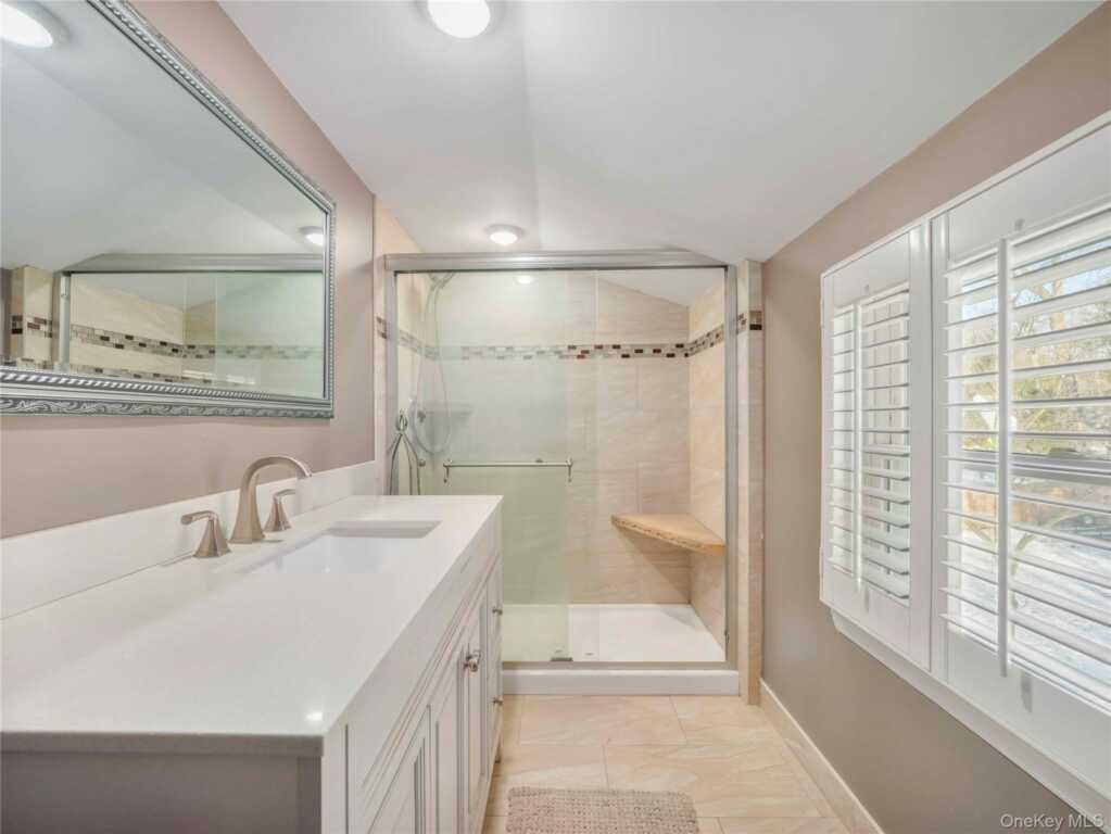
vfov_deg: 85.7
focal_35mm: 14
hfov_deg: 102.0
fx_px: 449
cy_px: 417
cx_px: 556
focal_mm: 7
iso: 800
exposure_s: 1/50
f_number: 3.2
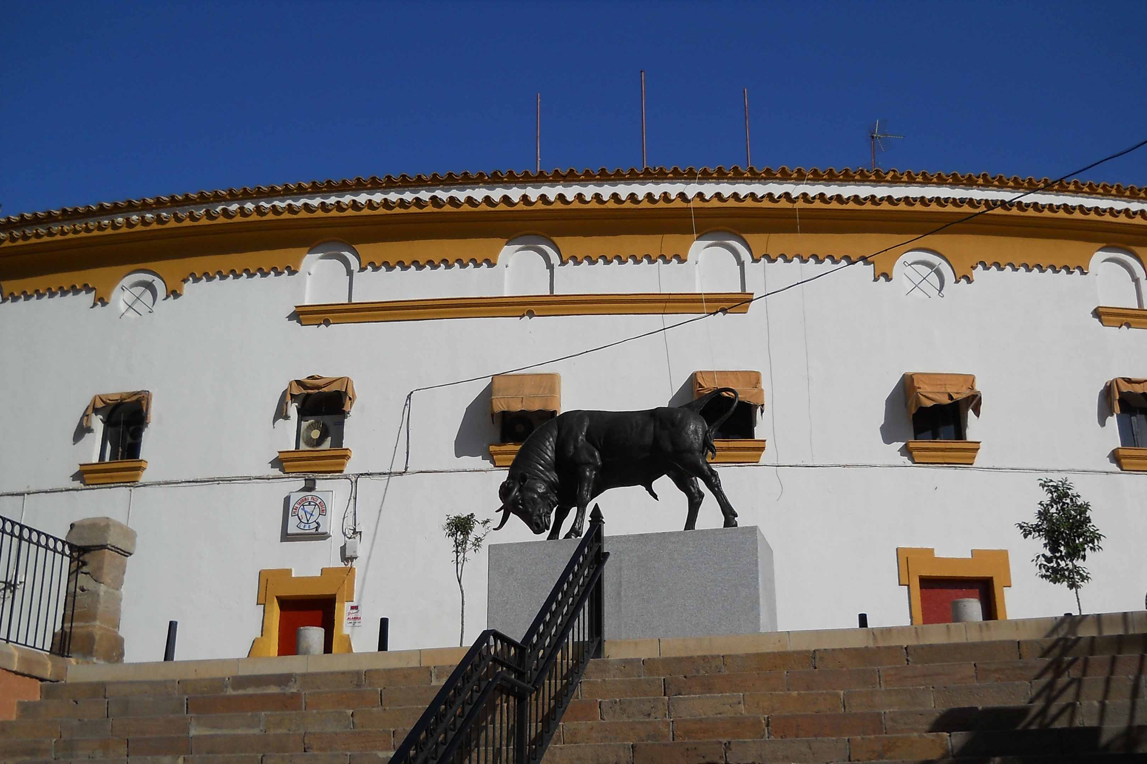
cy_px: 433
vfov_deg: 31.2
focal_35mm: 43
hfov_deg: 45.4
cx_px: 575
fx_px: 1370
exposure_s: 1/800
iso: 80
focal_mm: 6.72
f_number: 5.5
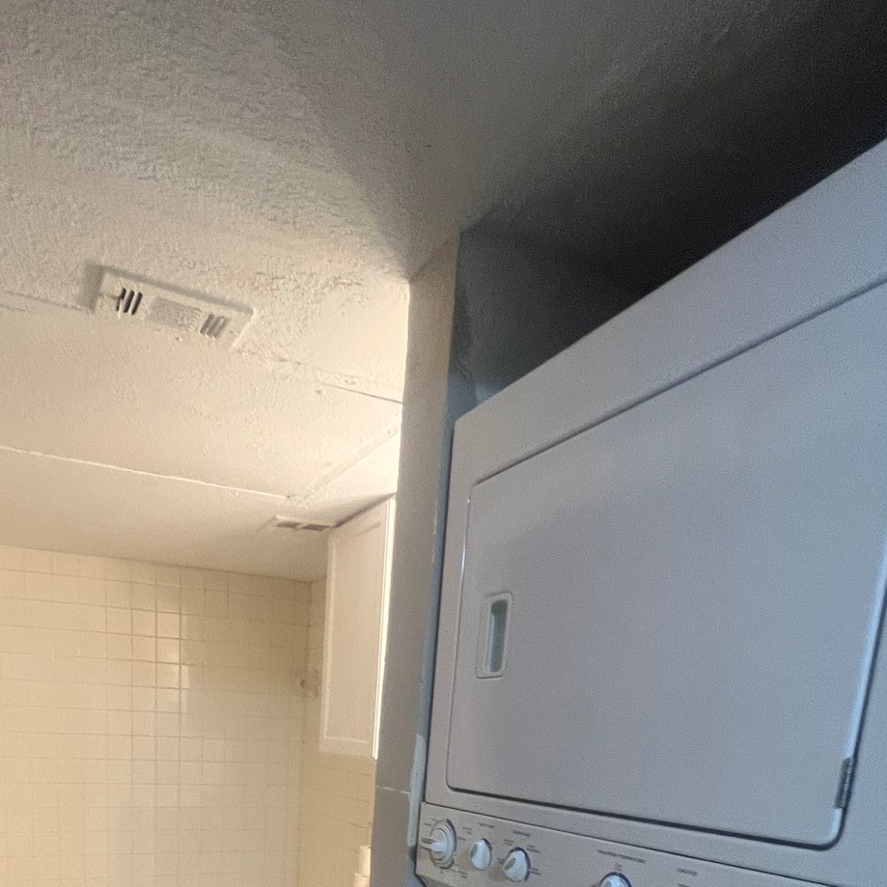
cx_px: 290
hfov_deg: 63.2
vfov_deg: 51.9
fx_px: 696
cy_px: 887
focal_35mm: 24
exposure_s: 1/60
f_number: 1.8
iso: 200
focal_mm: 1.57
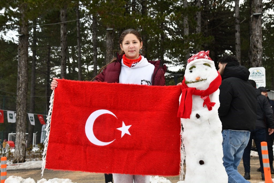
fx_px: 381
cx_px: 137
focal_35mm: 50
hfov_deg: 39.6
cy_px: 92
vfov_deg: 27.0
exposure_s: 1/500
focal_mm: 50
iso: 800
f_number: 6.3
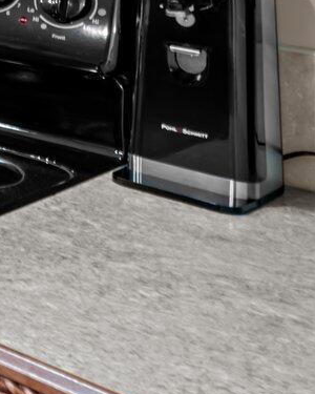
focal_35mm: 82
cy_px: -161
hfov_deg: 11.3
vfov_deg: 20.6
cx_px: -625
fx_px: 956
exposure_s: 1.3
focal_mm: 16
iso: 250
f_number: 8
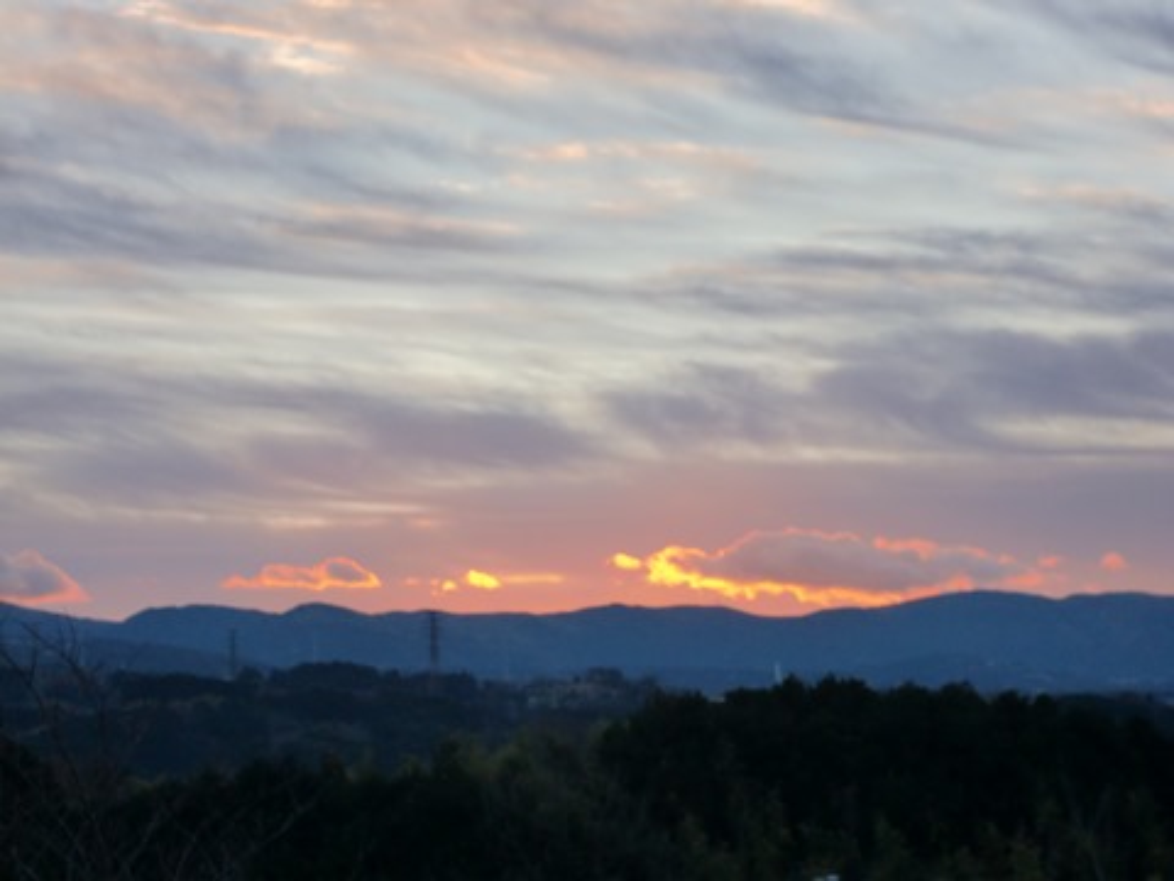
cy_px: 440
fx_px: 3798
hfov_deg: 17.6
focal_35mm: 112
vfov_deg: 13.2
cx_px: 587
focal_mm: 19.6
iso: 125
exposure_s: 1/100
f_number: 5.8
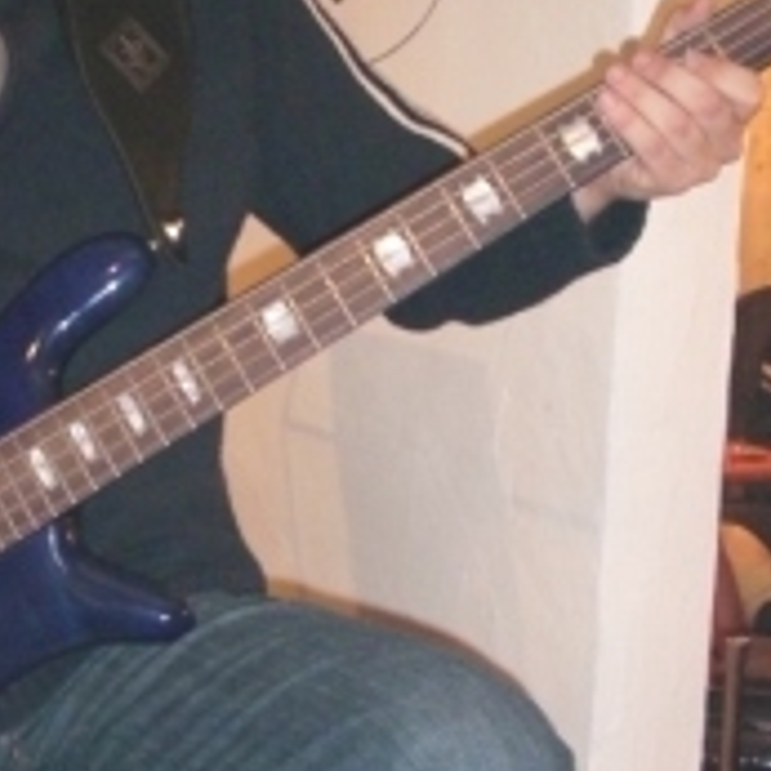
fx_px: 1789
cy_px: 437
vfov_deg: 24.3
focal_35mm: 71
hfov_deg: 24.1
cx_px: 214
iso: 400
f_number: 2.8
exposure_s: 1/30
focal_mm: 6.2
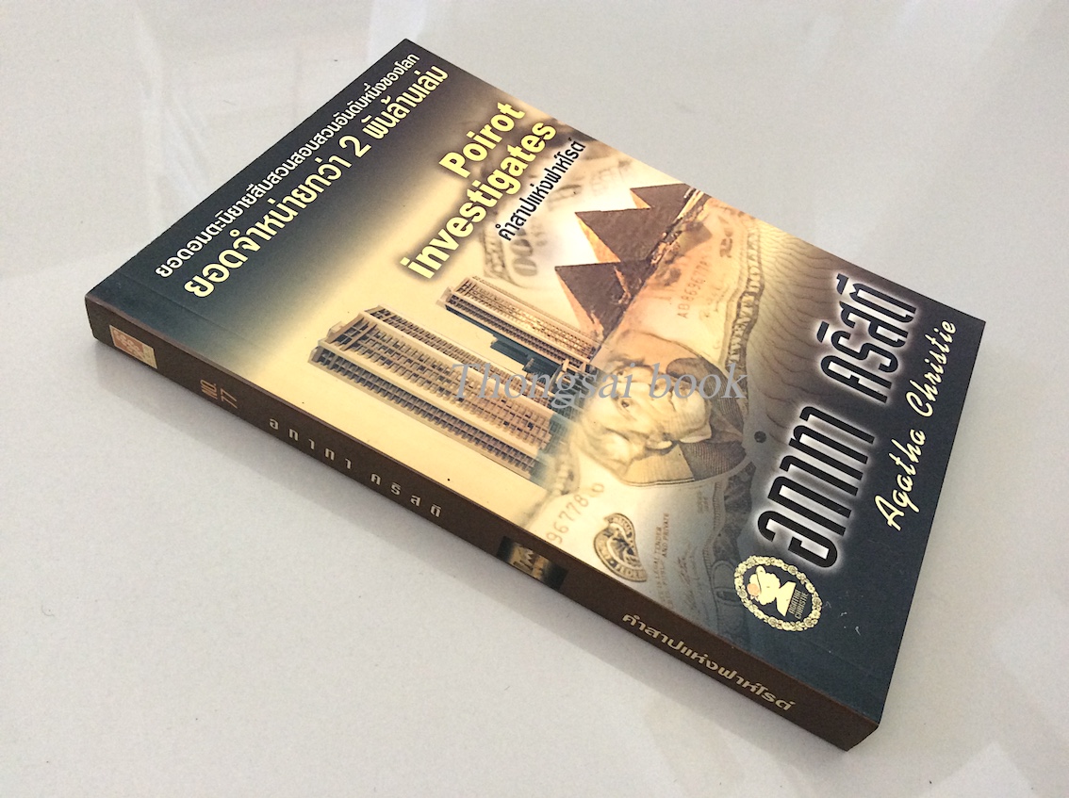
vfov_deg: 44.1
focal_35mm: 32
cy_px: 399
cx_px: 534
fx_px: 987
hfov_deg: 56.9
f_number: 2.4
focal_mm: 3.3
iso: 125
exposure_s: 1/25
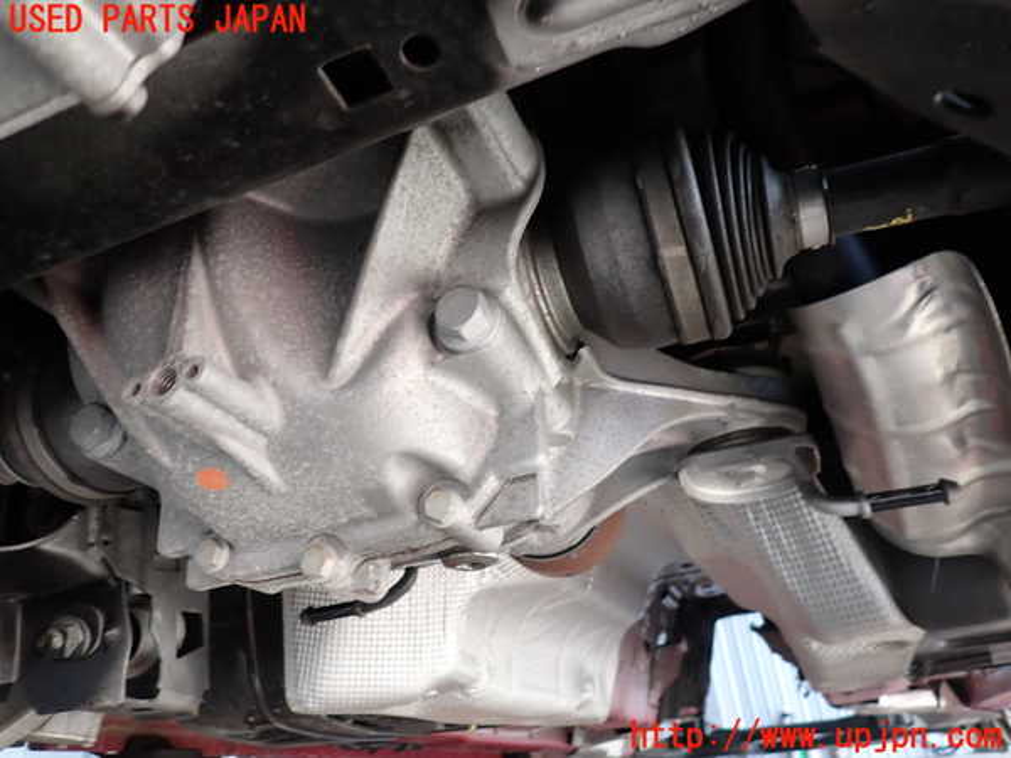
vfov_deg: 54.9
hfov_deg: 69.4
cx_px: 506
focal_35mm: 25
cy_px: 379
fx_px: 730
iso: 160
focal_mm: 4.5
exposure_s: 1/60
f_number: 2
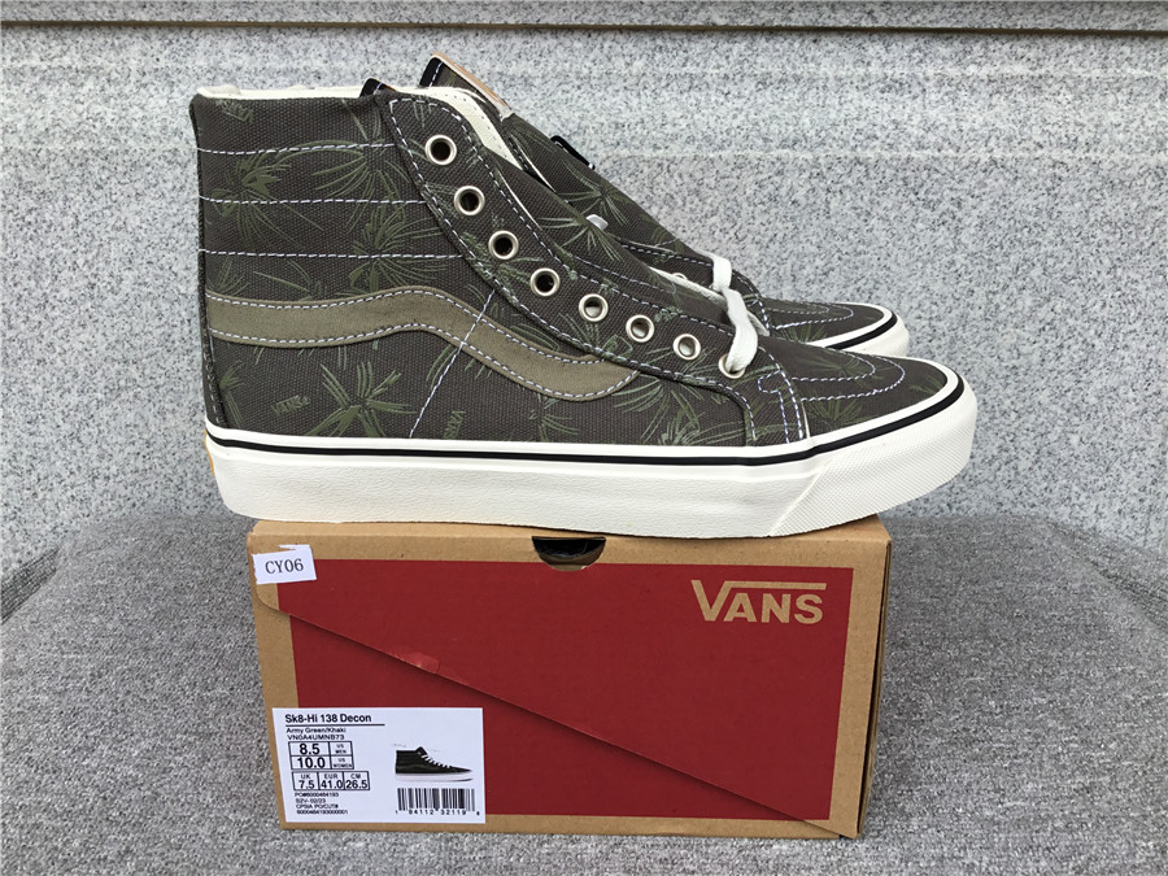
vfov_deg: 45.4
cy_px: 438
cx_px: 584
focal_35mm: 31
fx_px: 1046
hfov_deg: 58.4
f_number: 2.4
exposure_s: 1/175
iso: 25
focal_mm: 3.3
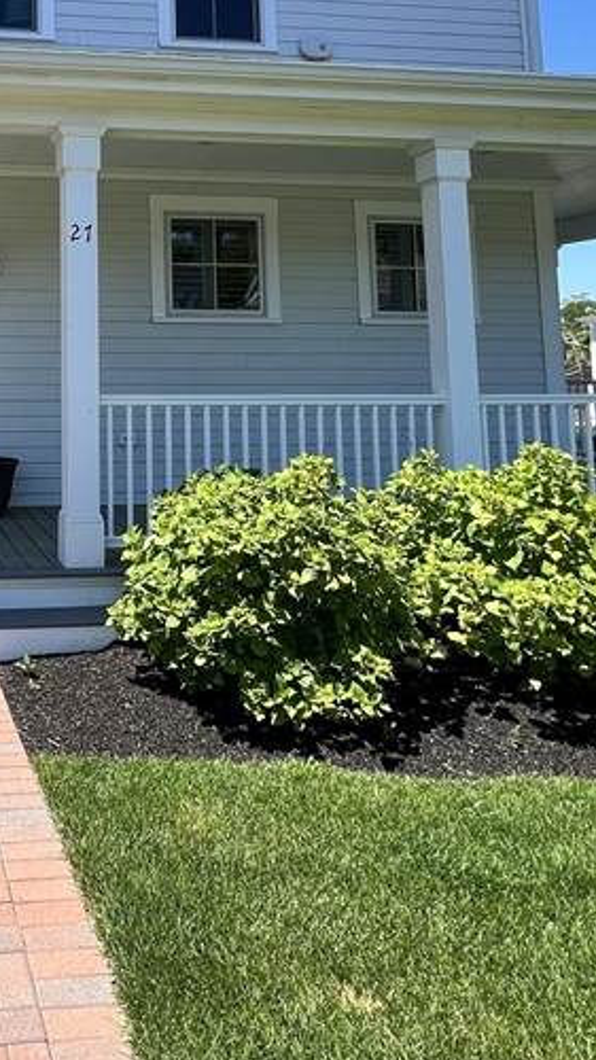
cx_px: -6
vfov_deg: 62.4
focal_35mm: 29
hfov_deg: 36.0
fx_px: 815
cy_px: 267
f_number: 1.8
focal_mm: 1.57
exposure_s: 1/723
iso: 32
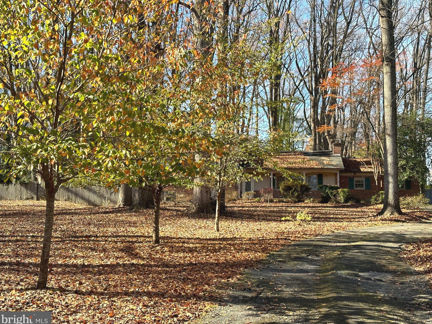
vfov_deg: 29.7
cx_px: 218
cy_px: 164
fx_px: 612
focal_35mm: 49
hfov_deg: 38.9
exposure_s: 1/767
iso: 64
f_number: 1.78
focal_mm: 6.86
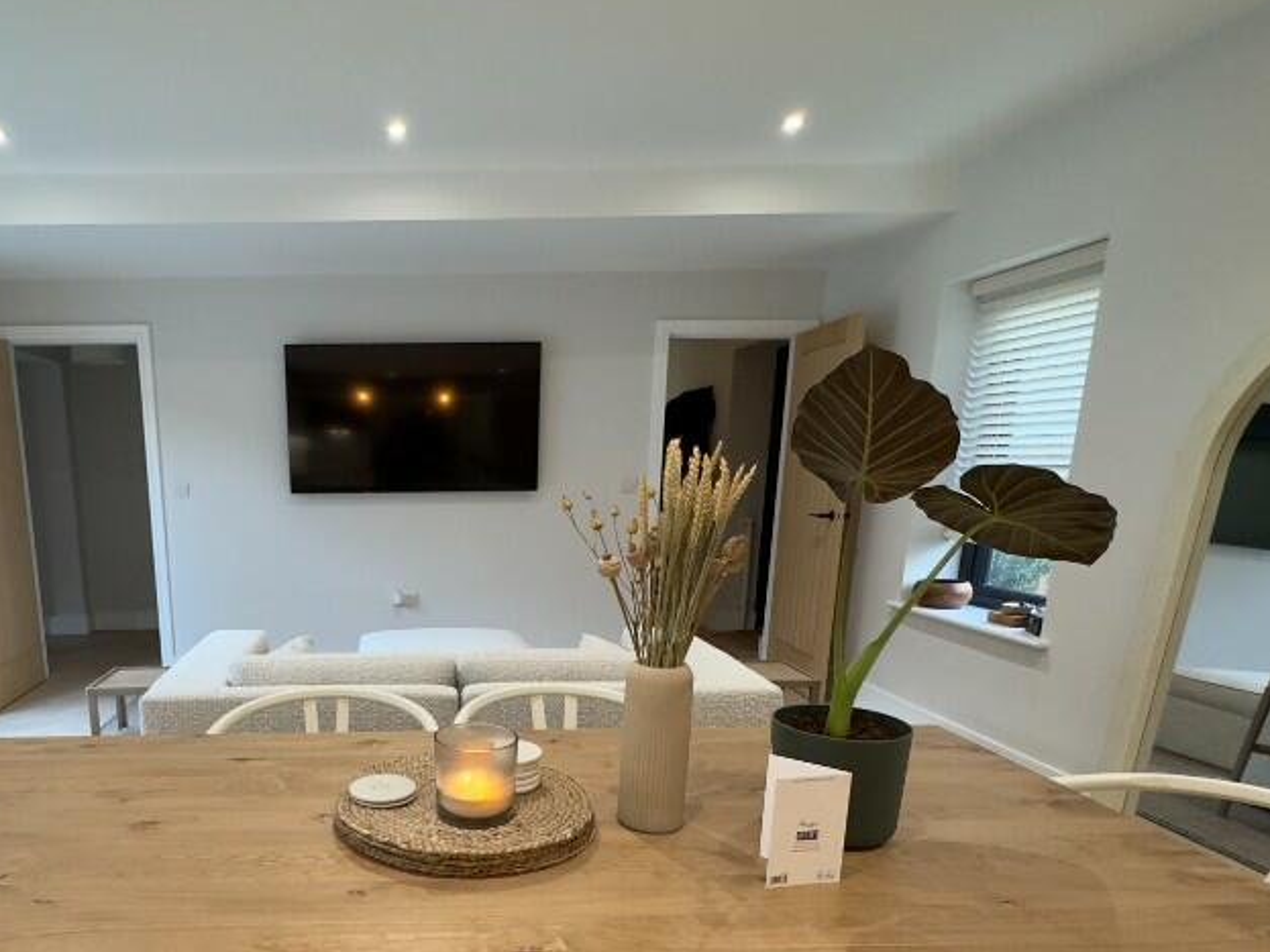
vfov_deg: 57.1
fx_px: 844
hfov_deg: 71.4
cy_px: 663
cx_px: 406
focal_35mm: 23
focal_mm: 2.22
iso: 320
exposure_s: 1/100
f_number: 2.2
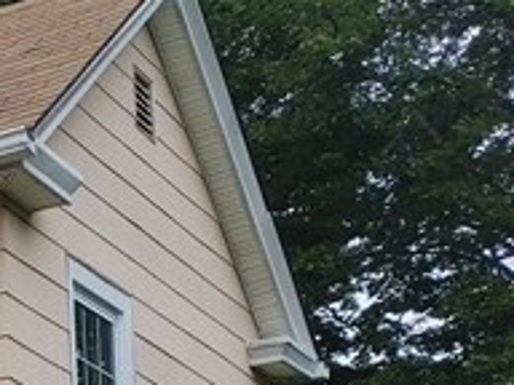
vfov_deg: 10.1
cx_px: -779
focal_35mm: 139
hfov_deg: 11.4
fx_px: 2064
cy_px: 682
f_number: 1.8
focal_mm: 5.58
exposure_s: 1/1149
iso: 50
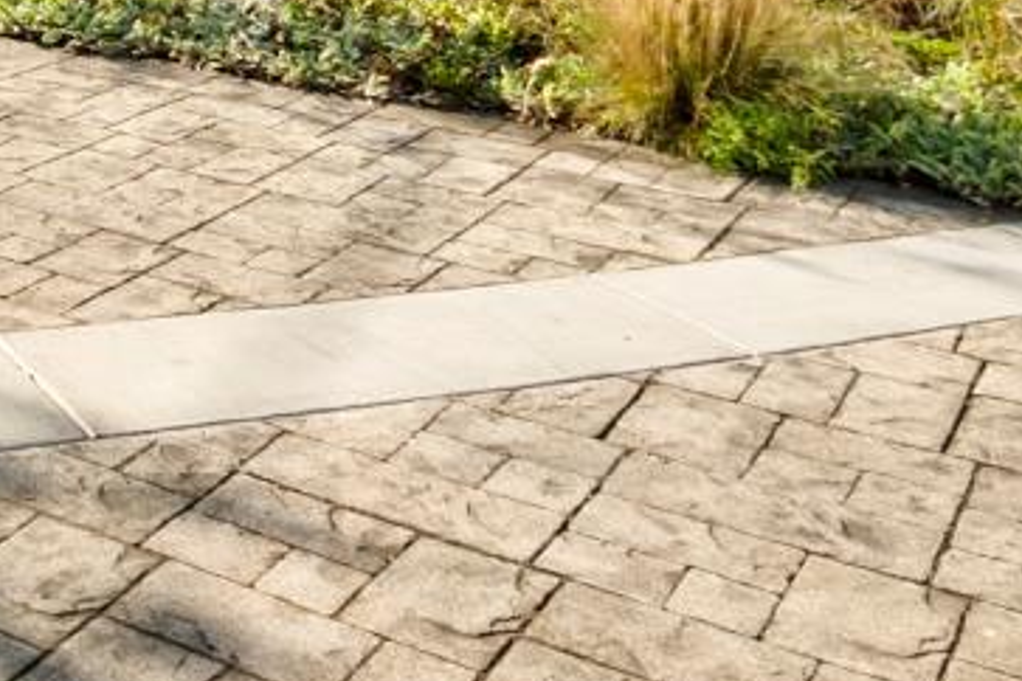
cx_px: -194
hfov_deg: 28.3
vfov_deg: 18.2
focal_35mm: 62
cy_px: -481
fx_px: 1760
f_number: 8
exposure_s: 1/13
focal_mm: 10
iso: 100
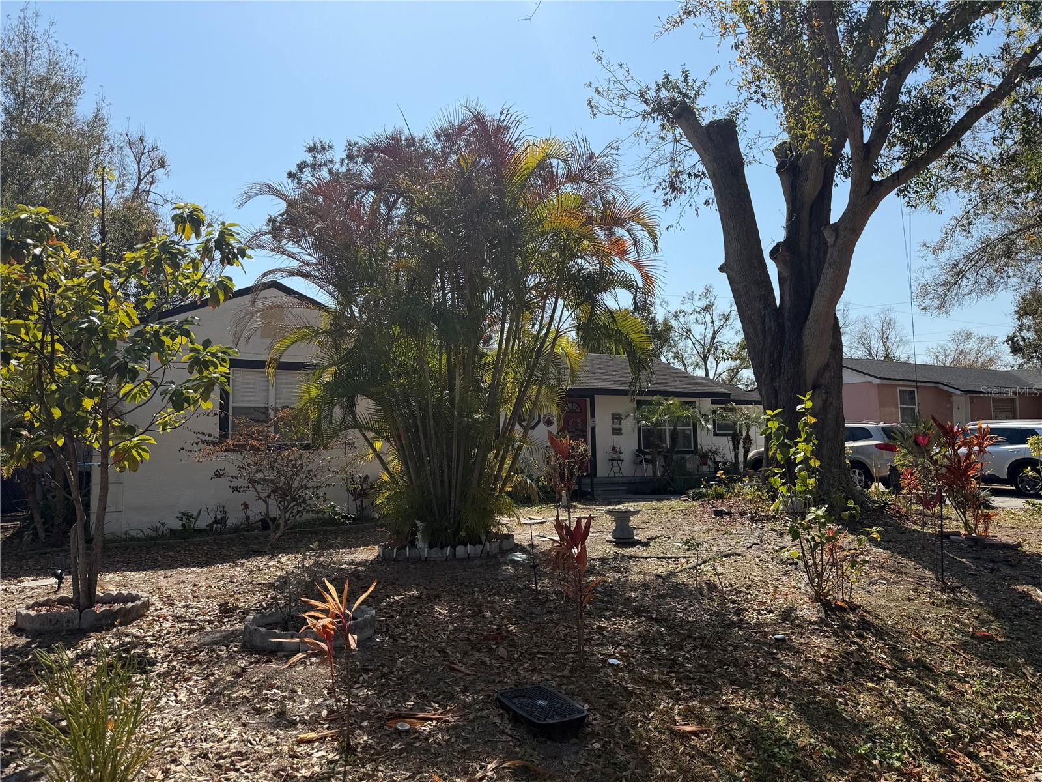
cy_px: 391
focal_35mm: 24
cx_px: 521
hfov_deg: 71.6
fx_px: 722
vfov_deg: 56.8
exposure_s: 1/5319
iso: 80
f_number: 1.78
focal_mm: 6.76
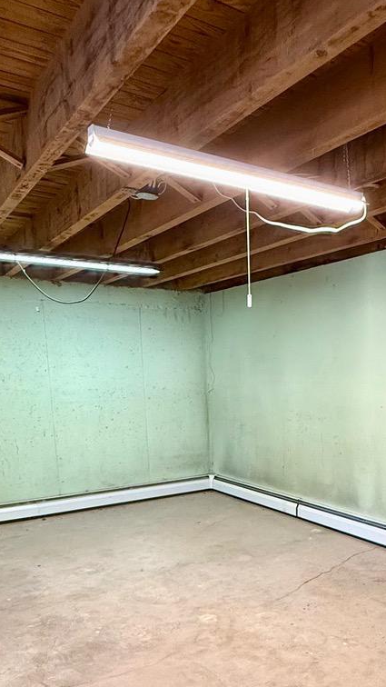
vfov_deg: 60.4
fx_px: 564
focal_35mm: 31
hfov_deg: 36.9
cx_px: 288
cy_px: 483
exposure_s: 1/60
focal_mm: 2.22
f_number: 2.2
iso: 250
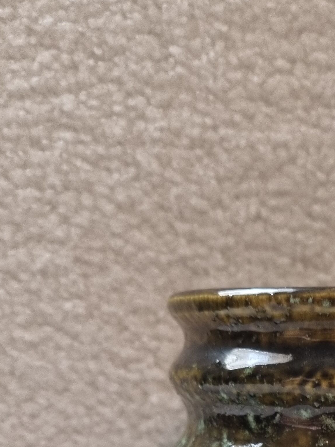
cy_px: 563
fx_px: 878
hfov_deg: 20.5
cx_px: 379
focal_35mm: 68
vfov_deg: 25.1
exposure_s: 1/60
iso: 200
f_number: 1.8
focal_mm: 5.4
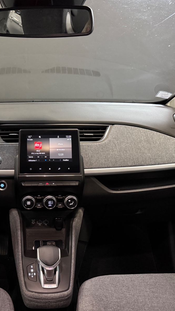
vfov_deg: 56.6
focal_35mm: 35
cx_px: 35
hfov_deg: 32.8
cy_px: 156
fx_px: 289
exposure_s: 1/39
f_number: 1.78
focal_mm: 6.76
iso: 1000
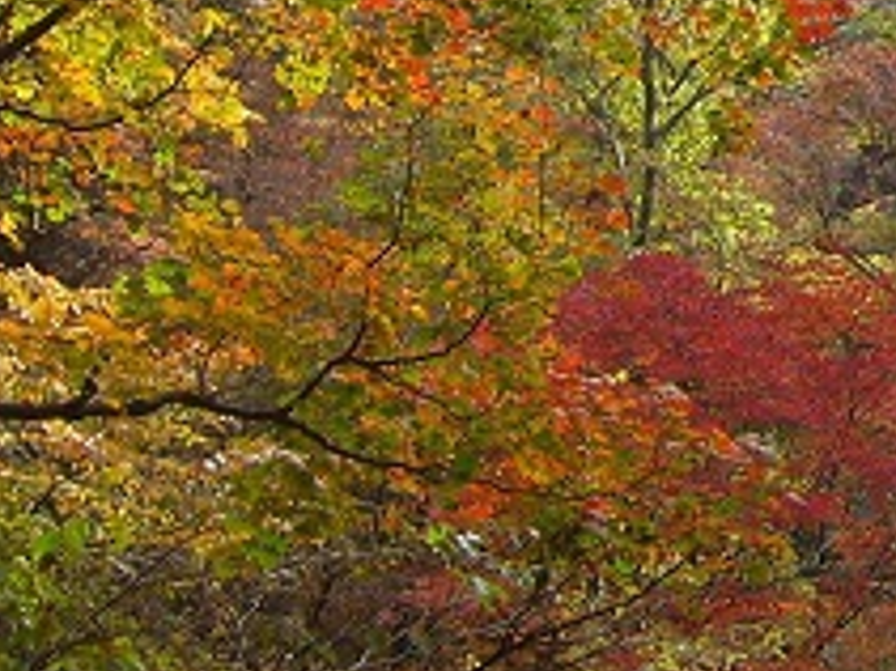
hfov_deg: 16.0
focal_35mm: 117
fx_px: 3027
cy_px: -189
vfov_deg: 12.3
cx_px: 1138
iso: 50
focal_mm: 7.8
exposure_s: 1/100
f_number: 4.5
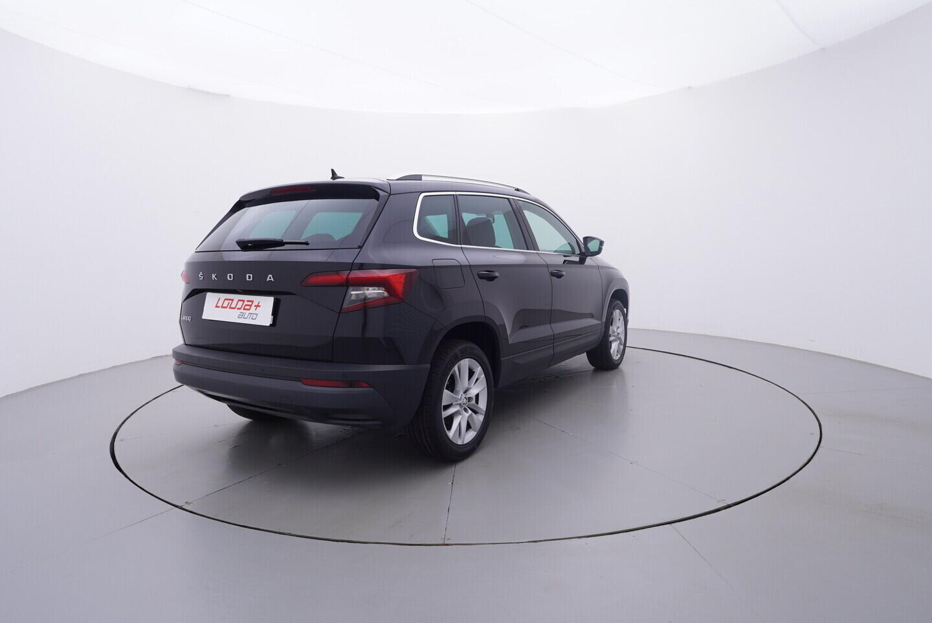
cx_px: 466
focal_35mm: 22
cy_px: 312
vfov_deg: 56.2
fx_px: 583
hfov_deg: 77.3
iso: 200
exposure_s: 1/80
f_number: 5
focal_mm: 15
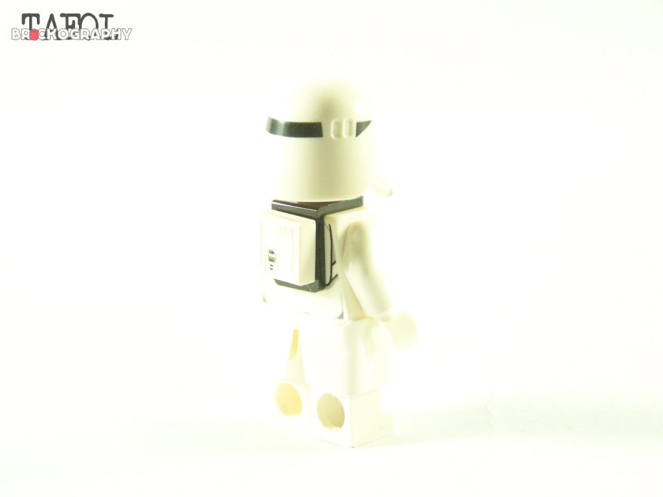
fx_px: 1800
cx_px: 332
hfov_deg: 20.9
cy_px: 248
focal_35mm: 94
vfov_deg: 15.7
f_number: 3.2
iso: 400
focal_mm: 15.6
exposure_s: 1/60
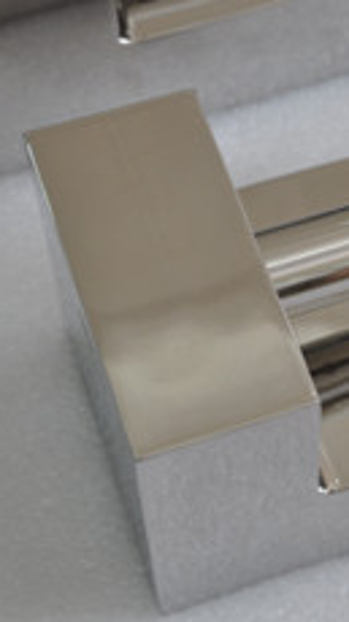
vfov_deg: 17.4
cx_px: 365
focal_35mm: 123
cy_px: 272
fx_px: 2027
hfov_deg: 9.8
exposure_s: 1/30
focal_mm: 45
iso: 400
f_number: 5.6
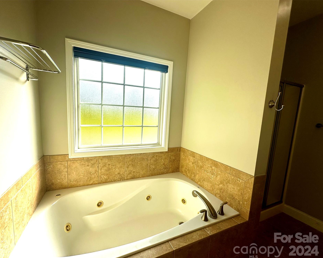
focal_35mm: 15
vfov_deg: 84.0
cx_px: 154
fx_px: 143
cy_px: 132
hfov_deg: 96.7
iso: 40
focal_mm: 2.22
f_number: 2.2
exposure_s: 1/849
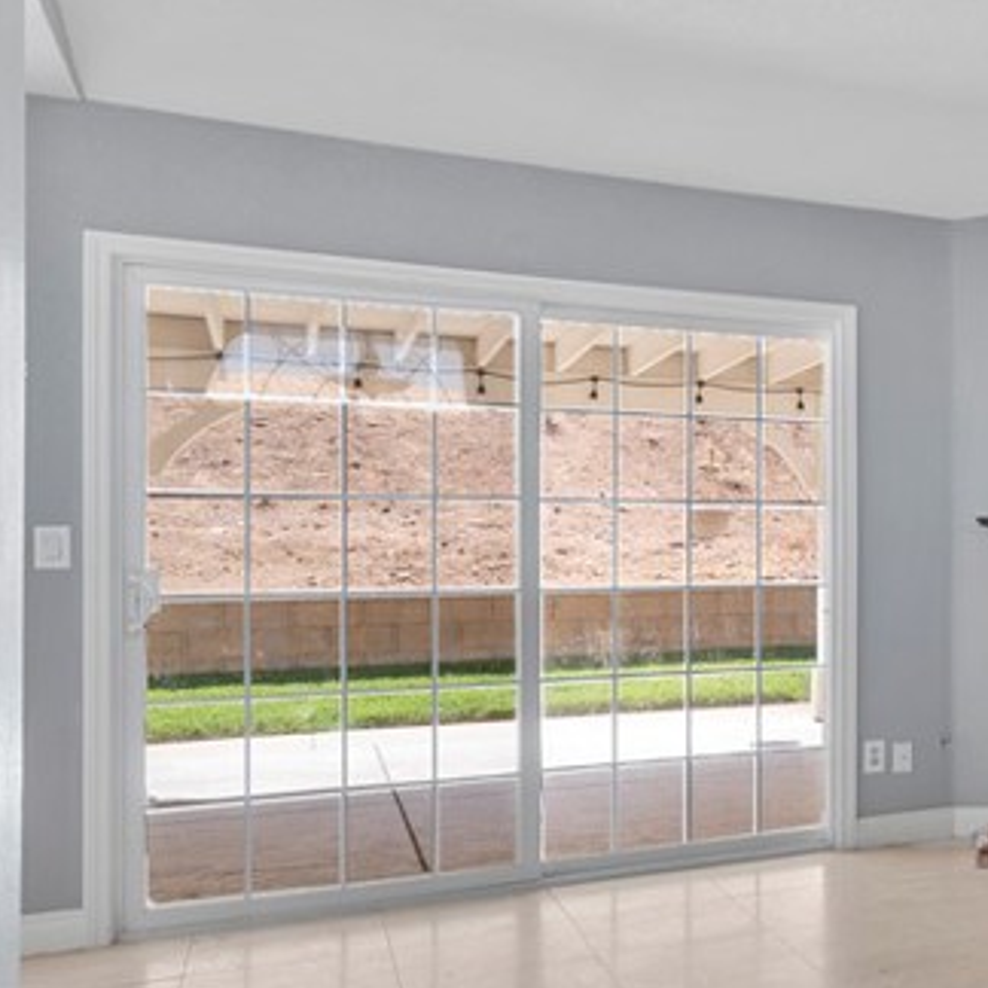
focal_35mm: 43
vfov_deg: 39.2
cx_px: 1391
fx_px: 1389
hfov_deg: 28.9
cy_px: 499
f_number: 6.7
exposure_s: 1/10
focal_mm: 16
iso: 250
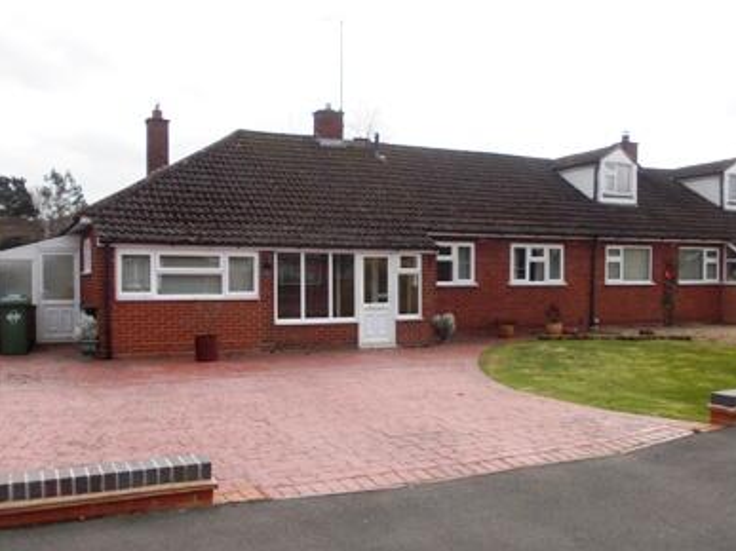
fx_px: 701
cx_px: 369
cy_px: 300
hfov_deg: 55.4
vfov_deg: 42.9
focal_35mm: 33
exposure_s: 1/160
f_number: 5.4
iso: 80
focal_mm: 4
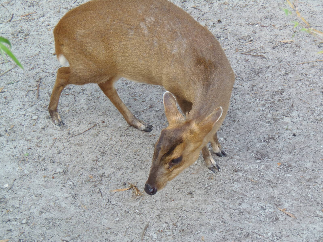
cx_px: 162
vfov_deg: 9.3
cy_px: 121
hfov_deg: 12.4
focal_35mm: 159
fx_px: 1484
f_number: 4.8
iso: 125
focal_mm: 29.4
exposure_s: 1/50
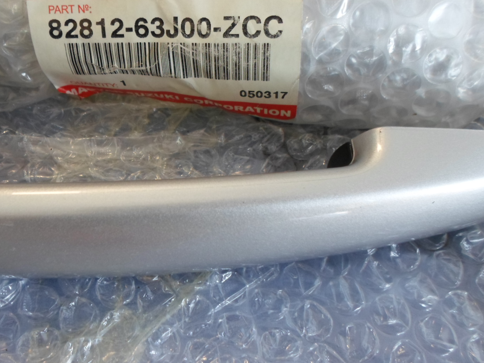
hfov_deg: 50.8
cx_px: 177
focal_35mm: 36
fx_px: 503
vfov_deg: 39.6
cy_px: 157
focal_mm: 4.5
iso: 80
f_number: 2.5
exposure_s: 1/60
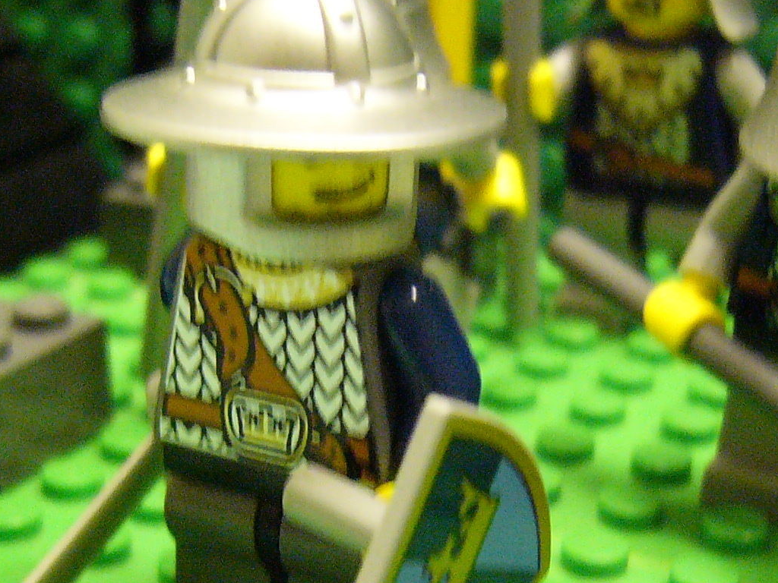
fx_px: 1573
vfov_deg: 20.7
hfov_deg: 27.7
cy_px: 499
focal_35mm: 70
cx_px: 289
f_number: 2.8
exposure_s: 1/15
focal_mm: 5.8
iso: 400
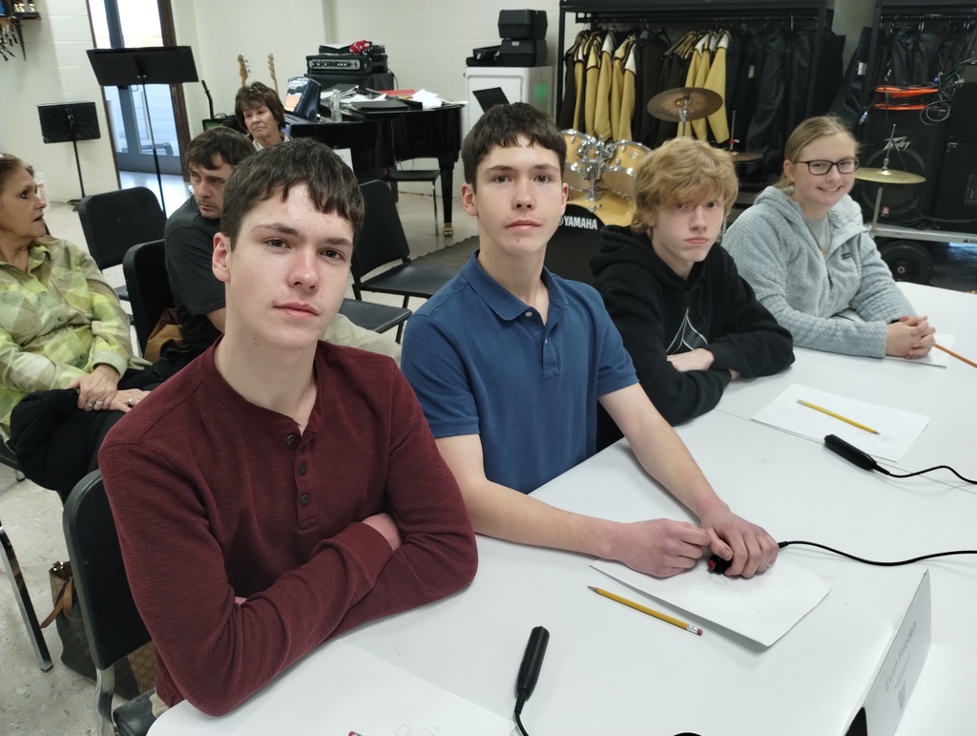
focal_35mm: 28
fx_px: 791
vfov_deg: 49.9
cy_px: 368
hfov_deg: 63.4
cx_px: 488
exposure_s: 1/30
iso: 491
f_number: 1.8
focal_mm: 4.27
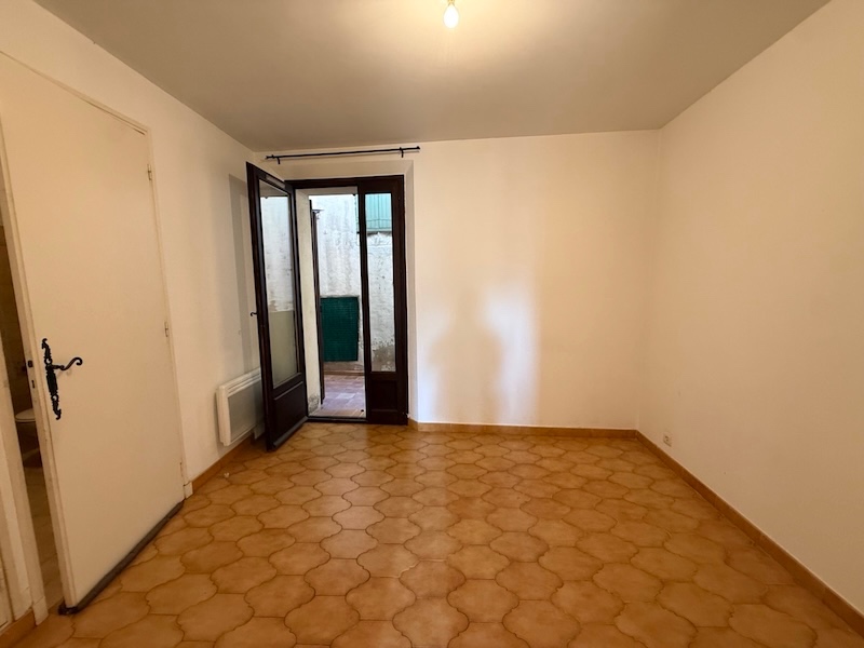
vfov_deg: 85.7
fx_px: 349
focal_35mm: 14
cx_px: 432
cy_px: 324
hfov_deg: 102.1
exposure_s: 1/50
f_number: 2.2
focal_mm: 2.22
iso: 400
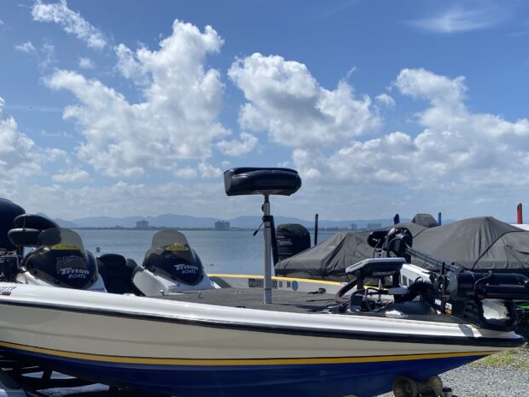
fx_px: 657
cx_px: 218
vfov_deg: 33.0
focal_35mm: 43
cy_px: 291
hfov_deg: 43.7
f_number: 1.8
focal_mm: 4.25
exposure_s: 1/3497
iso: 32
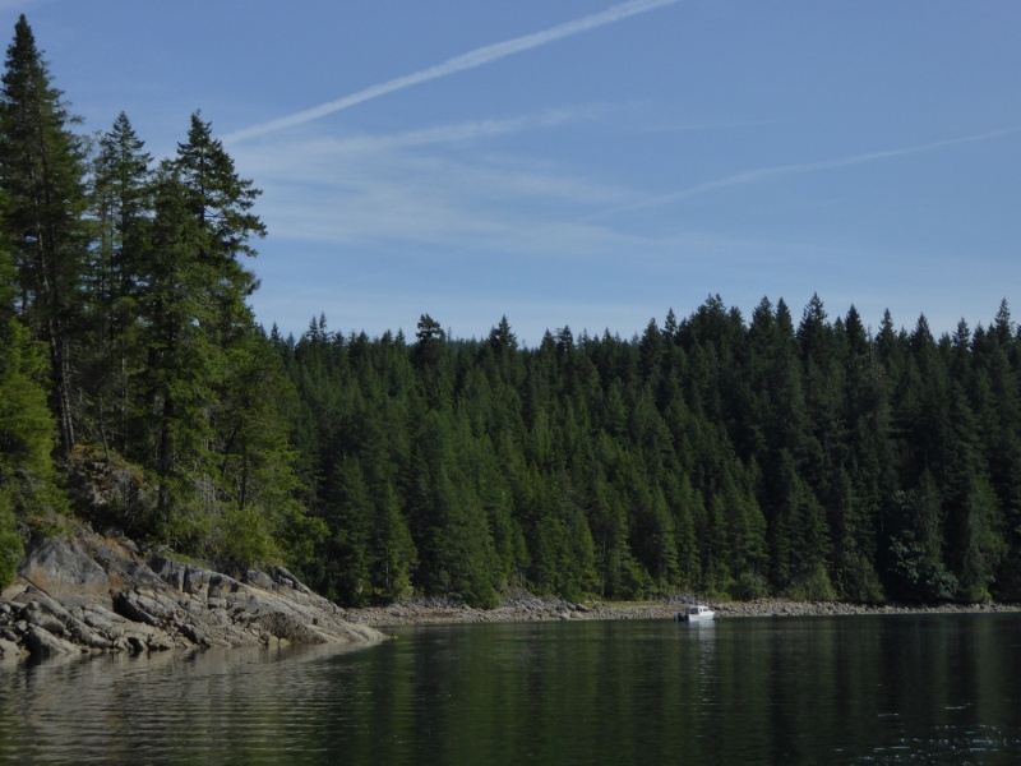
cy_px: 383
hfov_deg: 20.0
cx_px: 510
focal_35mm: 98
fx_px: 2891
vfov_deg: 15.1
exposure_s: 1/1000
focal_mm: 16.1
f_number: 4.9
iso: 160
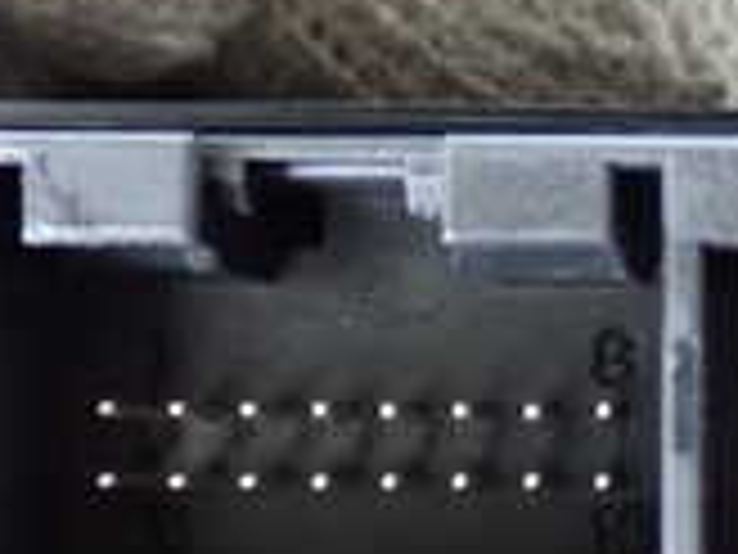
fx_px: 2963
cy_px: 441
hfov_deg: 13.8
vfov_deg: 10.6
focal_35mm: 139
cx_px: 896
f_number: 2.7
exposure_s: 1/25
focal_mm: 6.83
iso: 800
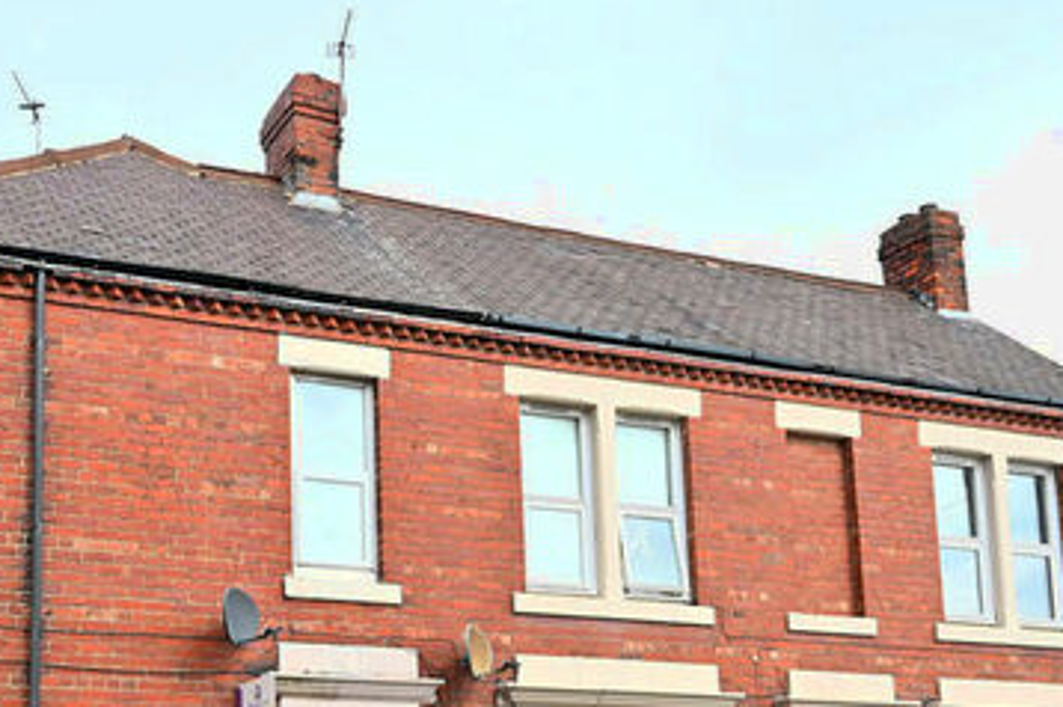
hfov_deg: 42.2
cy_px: 615
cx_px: 353
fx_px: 1356
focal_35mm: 46
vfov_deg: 28.3
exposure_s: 1/2000
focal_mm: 23.5
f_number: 4.5
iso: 800
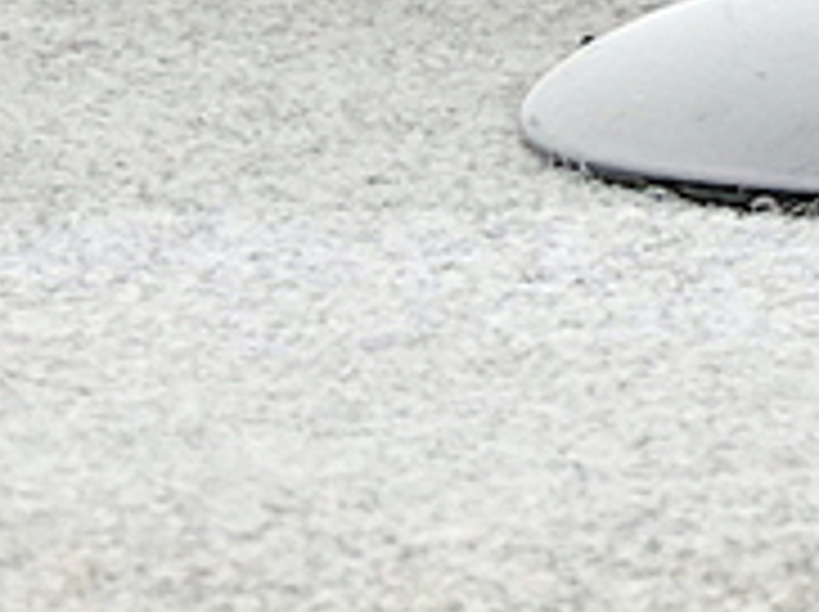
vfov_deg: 1.9
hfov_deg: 2.5
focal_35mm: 798
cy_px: -958
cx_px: 2061
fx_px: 18855
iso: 200
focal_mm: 27.1
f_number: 5.4
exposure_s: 1/6
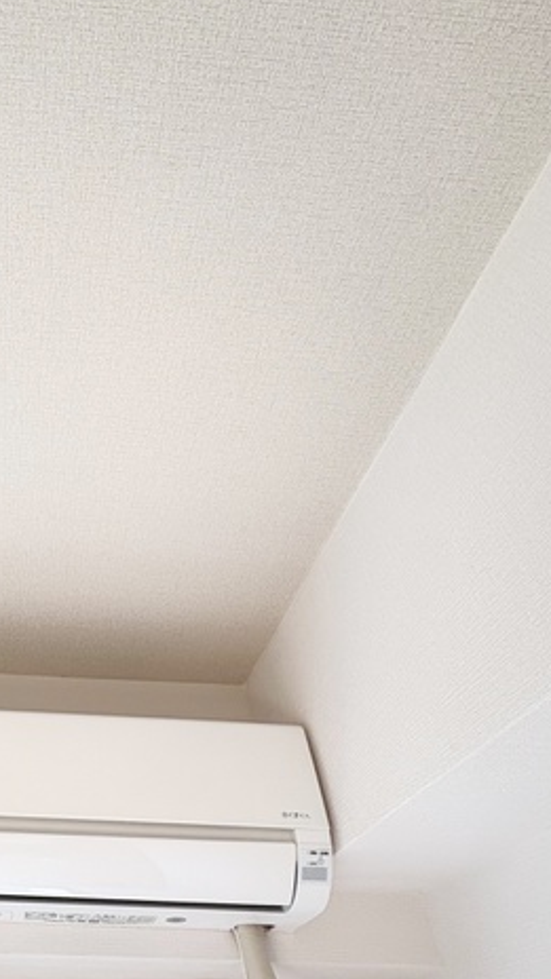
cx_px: 58
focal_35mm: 23
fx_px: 597
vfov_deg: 78.1
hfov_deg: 45.1
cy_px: 570
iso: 80
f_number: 2.2
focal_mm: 2.22
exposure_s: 1/99
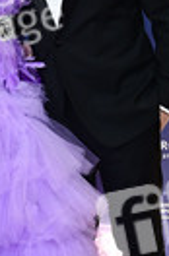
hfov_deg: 18.3
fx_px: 518
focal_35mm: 73
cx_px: 19
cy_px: 116
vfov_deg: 27.8
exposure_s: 1/200
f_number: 5.6
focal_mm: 24
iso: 1250
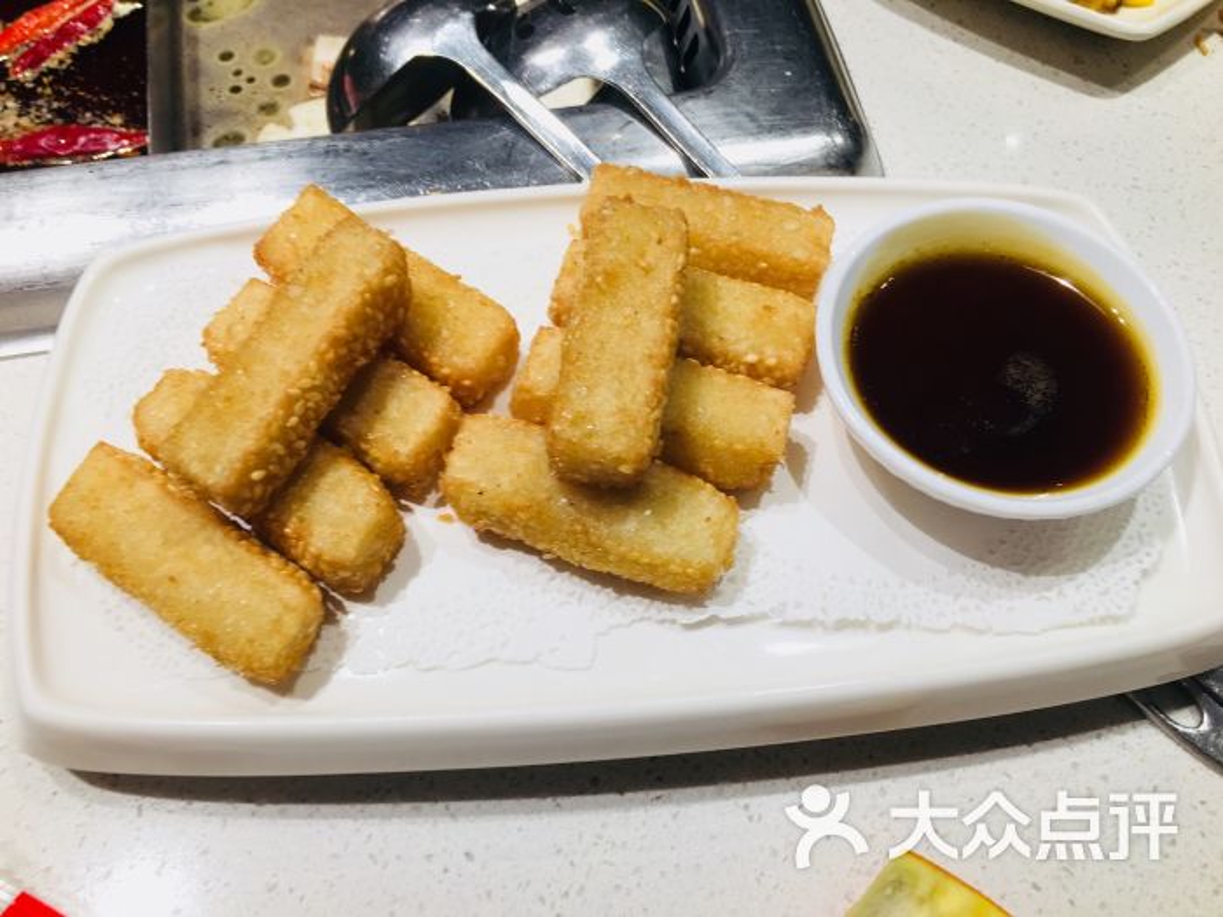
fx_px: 1025
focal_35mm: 29
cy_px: 458
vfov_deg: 48.2
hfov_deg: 61.7
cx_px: 612
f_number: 2.2
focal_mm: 4.15
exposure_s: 1/50
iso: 25
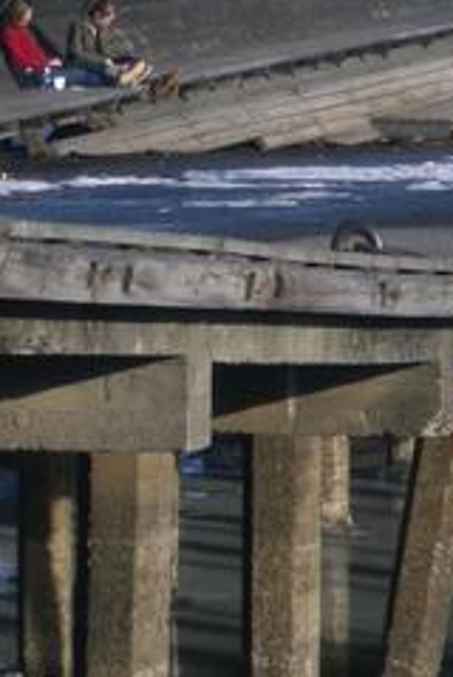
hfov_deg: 4.7
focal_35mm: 292
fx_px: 5495
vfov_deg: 7.0
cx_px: 541
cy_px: 48
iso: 50
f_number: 7.7
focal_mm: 17.4
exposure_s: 1/160
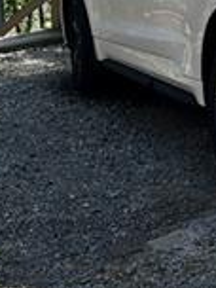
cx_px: 93
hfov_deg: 11.3
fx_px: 1090
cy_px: 241
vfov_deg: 14.9
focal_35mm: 131
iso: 50
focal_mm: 5.1
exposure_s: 1/2268
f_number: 1.6
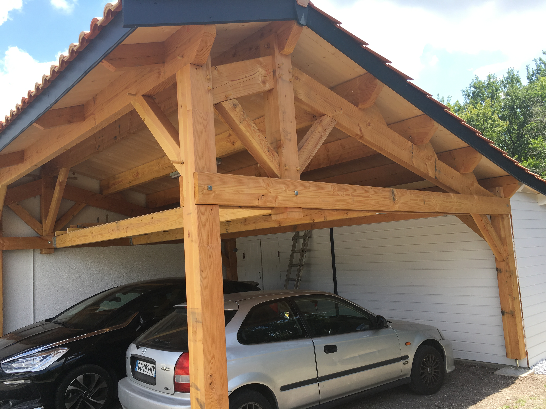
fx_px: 457
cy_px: 204
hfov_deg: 61.7
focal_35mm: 29
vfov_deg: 48.2
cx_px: 273
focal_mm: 4.15
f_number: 2.2
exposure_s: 1/574
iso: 25
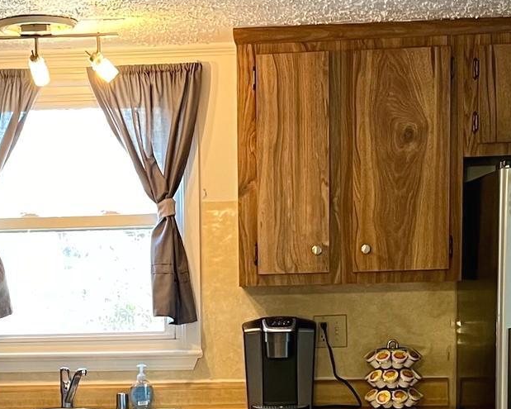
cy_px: 415
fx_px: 1270
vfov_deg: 17.8
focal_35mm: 84
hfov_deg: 22.5
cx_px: 123
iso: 200
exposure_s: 1/60
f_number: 1.5
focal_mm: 5.7
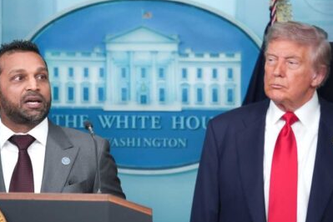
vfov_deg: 4.3
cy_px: 106
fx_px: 2941
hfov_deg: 6.5
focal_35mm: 318
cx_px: 156
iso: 4000
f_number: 5.6
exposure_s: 1/320
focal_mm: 282
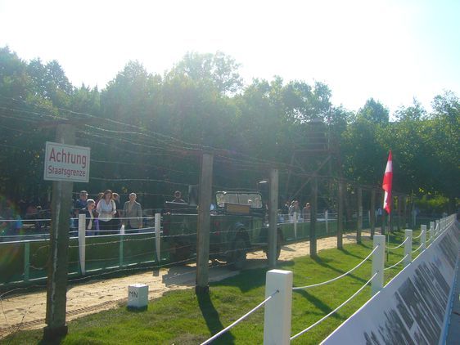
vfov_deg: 39.7
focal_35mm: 36
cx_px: 230
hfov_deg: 51.3
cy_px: 172
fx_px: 479
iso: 100
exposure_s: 1/400
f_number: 5.7
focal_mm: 6
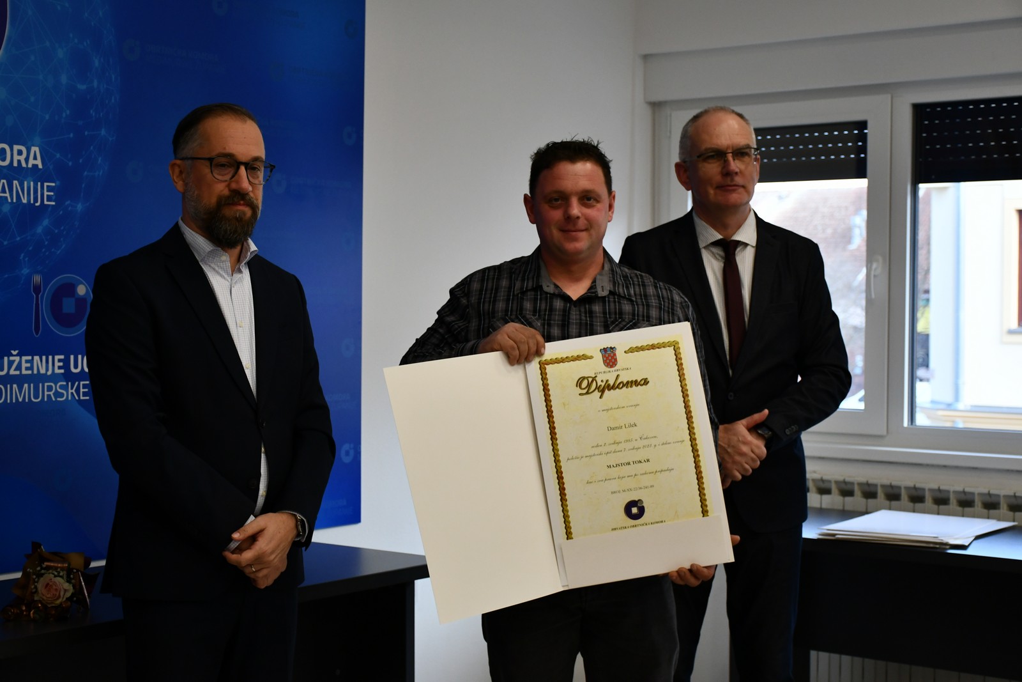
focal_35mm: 57
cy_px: 341
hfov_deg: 35.1
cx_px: 511
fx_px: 1618
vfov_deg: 23.8
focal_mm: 38
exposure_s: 1/250
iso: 800
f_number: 4.2
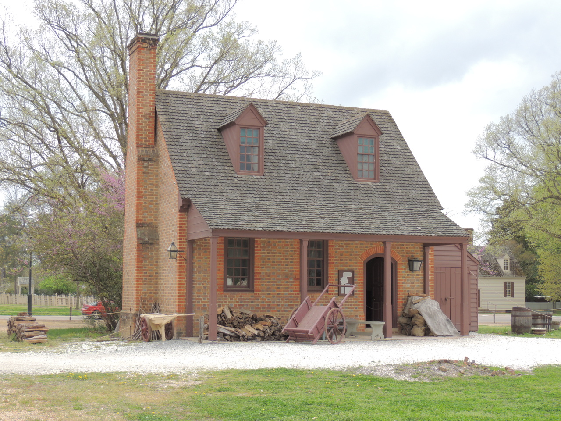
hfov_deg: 34.9
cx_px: 280
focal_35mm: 55
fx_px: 891
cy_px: 210
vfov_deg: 26.6
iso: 100
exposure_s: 1/250
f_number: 3.7
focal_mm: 9.8
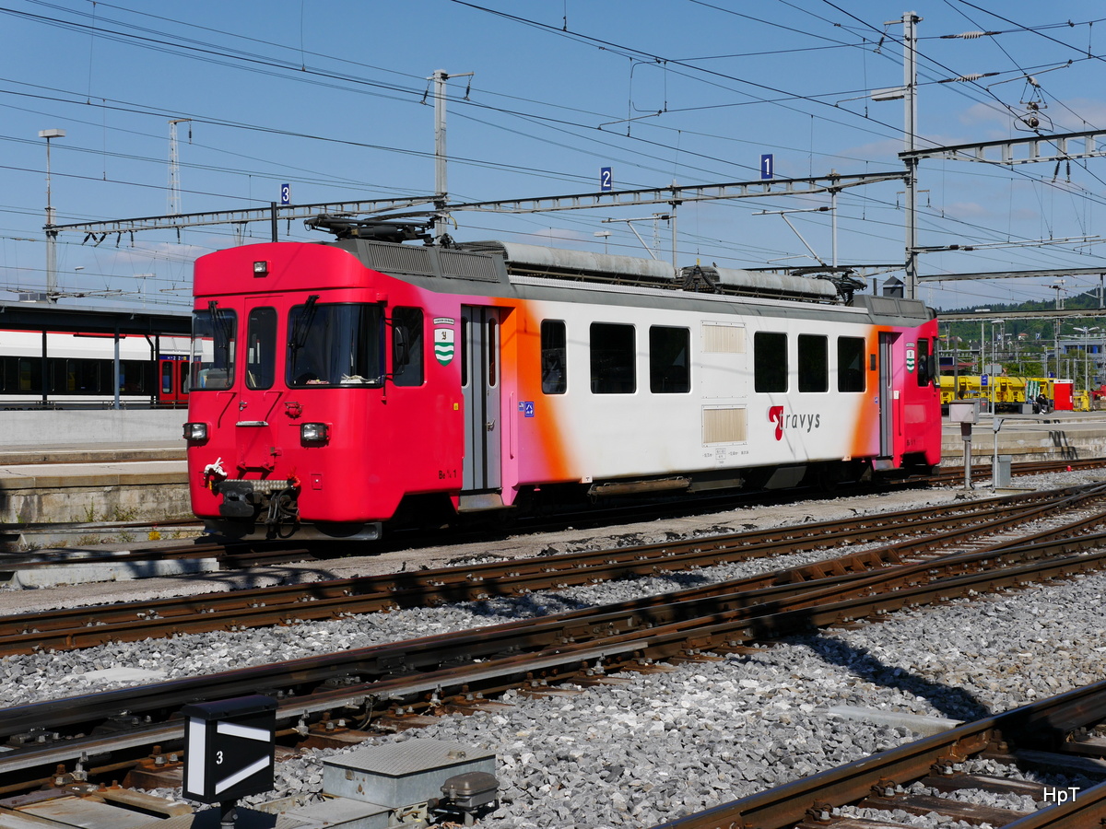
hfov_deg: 34.3
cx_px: 553
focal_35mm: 56
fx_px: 1789
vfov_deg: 26.1
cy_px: 414
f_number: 10
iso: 160
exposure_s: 1/500
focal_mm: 28
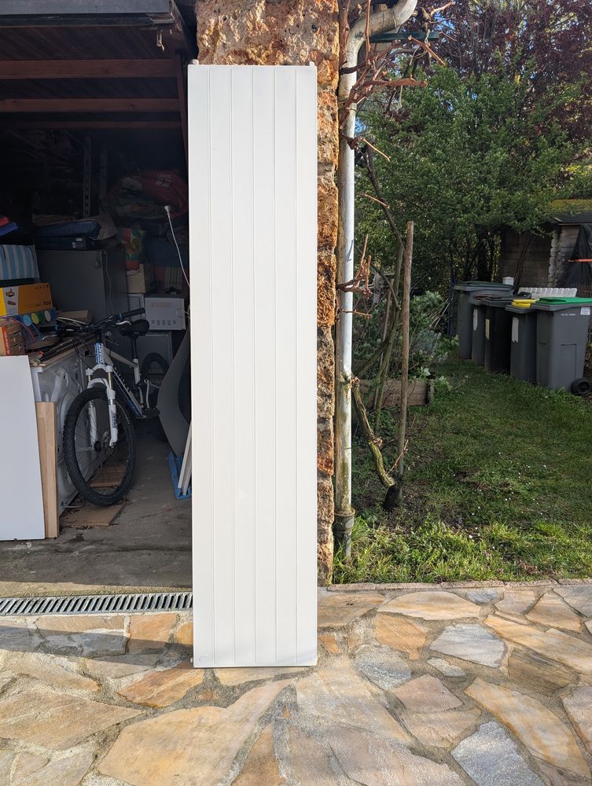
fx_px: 546
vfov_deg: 71.5
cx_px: 296
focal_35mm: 24
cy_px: 393
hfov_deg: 56.9
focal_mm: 6.9
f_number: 1.68
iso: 29
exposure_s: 1/390
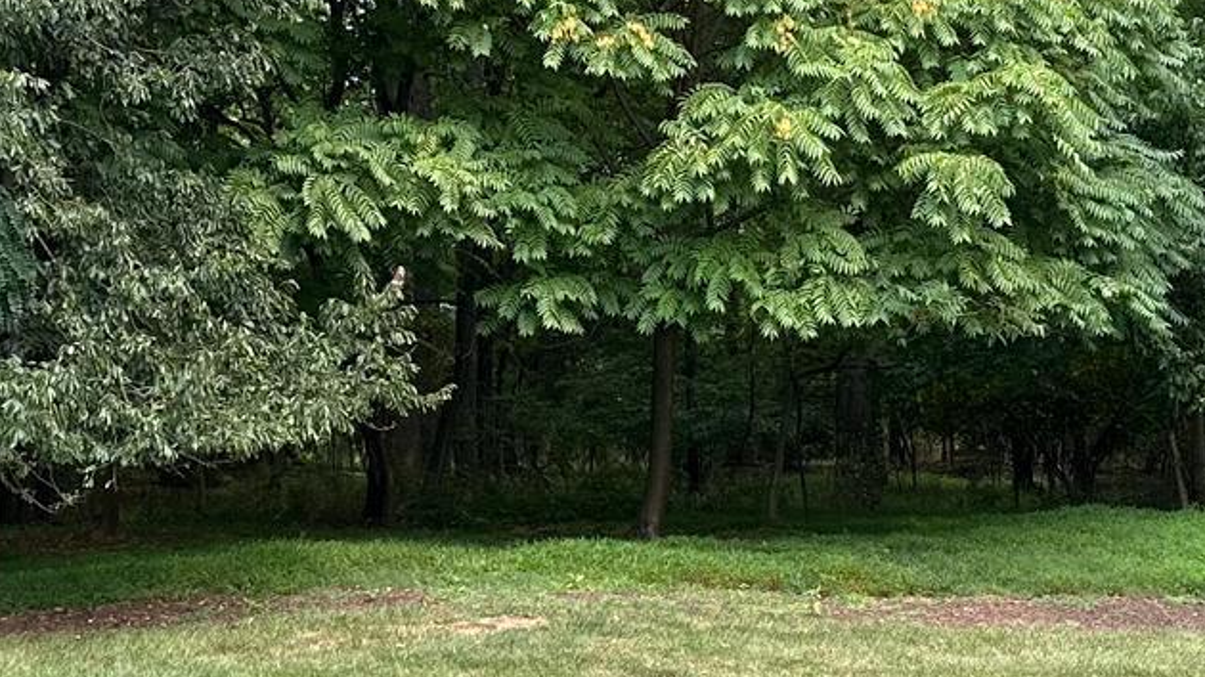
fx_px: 2715
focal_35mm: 85
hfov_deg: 25.0
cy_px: 249
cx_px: 576
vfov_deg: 14.2
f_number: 1.78
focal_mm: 6.86
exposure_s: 1/734
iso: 80
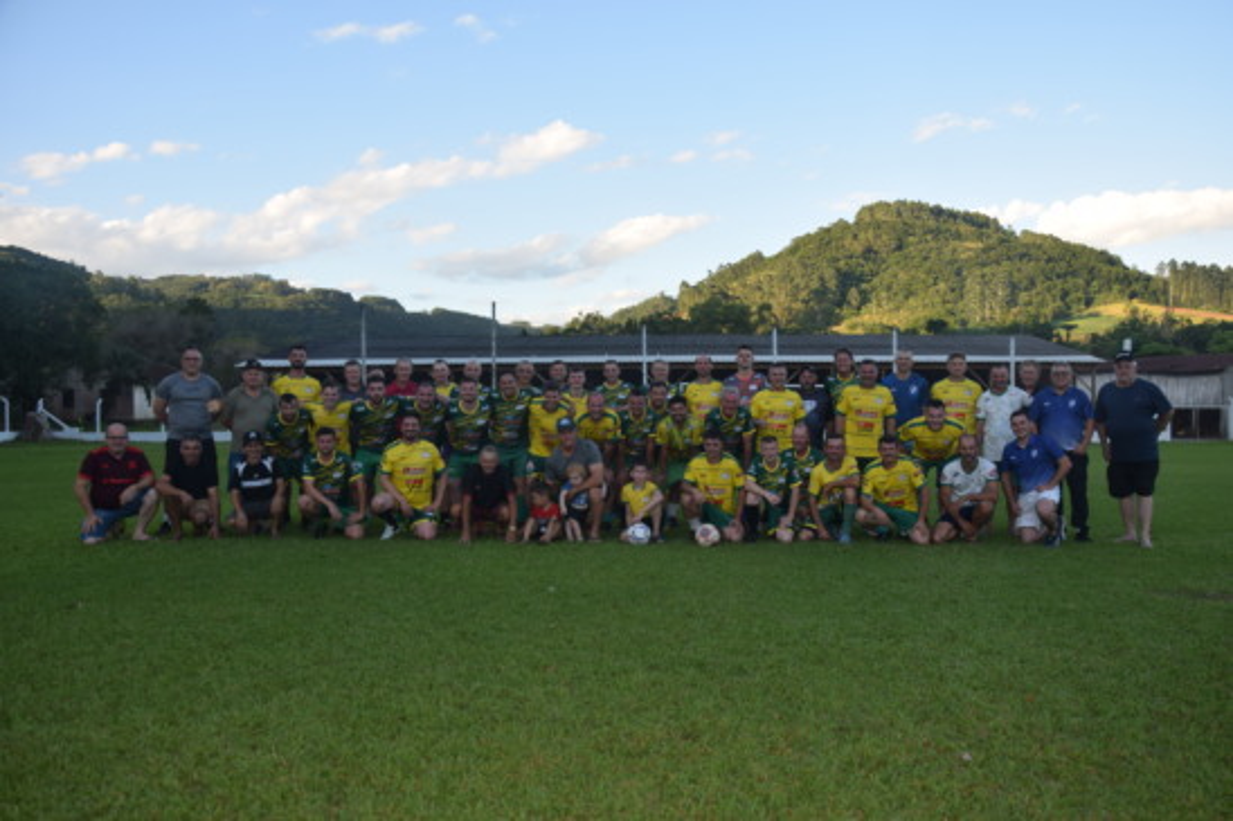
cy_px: 410
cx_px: 616
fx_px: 924
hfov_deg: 67.4
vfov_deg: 47.9
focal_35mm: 27
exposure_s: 1/125
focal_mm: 18
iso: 100
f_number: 5.6
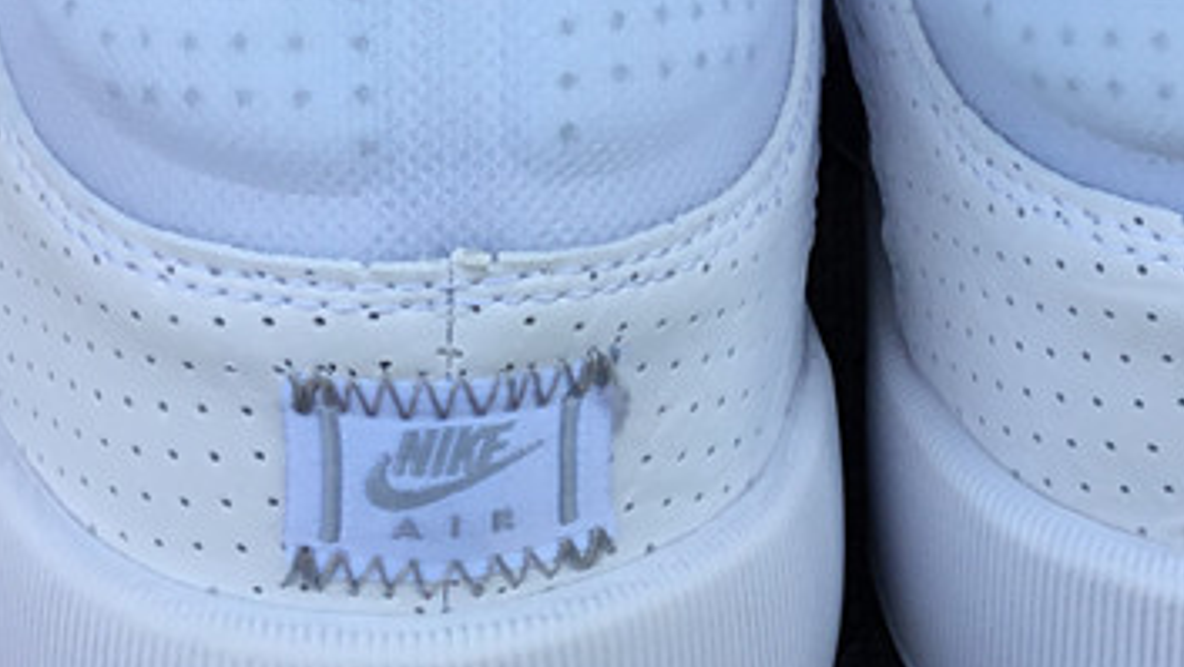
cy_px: 15
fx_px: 2701
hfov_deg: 24.6
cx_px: 802
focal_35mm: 86
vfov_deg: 13.9
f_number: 2.4
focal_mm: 3.3
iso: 25
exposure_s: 1/254
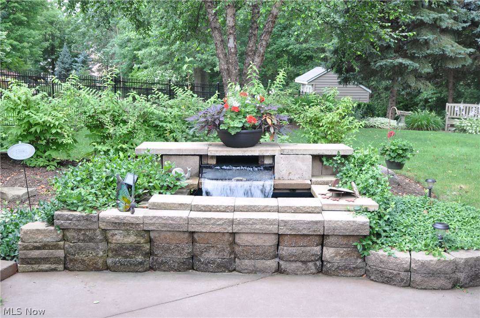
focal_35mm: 36
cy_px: 159
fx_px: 479
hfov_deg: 53.2
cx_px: 240
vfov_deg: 36.8
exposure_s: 1/100
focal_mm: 24
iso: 400
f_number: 5
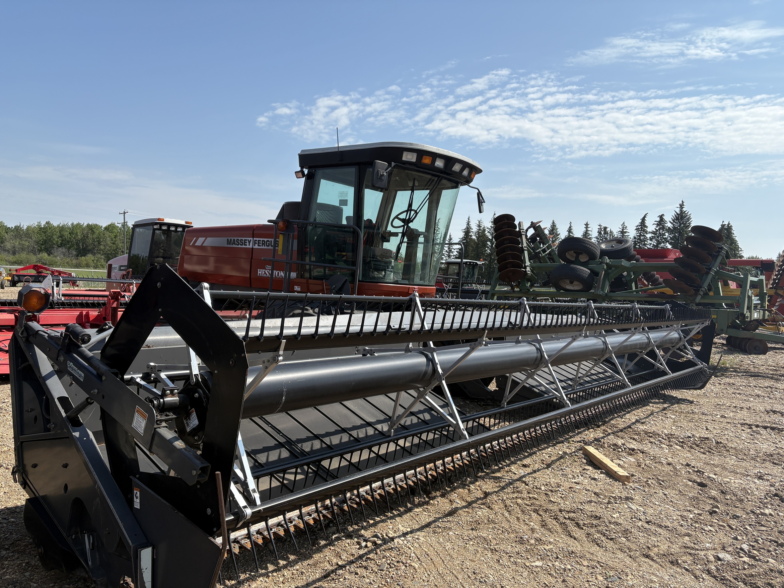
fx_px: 589
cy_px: 294
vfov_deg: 53.1
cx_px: 392
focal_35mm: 26
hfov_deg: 67.3
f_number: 1.6
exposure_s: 1/4065
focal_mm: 5.96
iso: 50
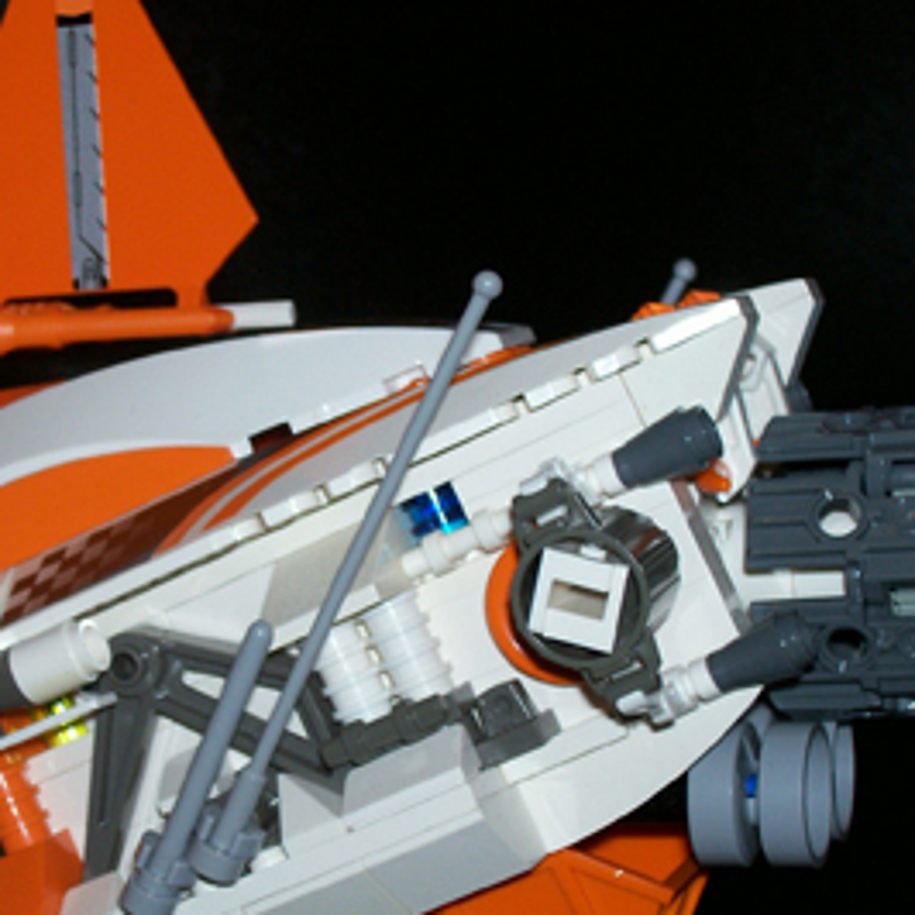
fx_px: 3230
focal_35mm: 108
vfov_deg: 16.1
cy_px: 566
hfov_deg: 16.1
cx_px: 258
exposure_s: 1/78.4
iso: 80
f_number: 3.6
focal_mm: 10.8
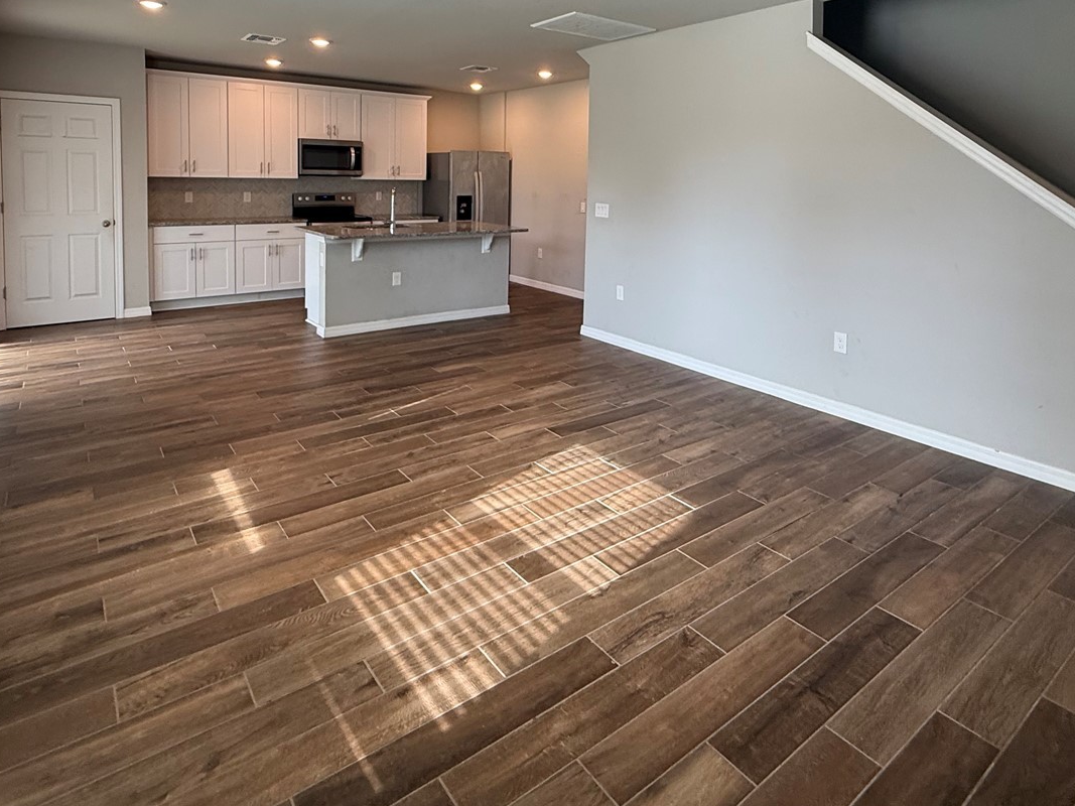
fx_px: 652
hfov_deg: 79.0
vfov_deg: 60.3
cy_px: 210
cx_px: 535
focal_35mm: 21
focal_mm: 2.22
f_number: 2.2
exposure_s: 1/120
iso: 160
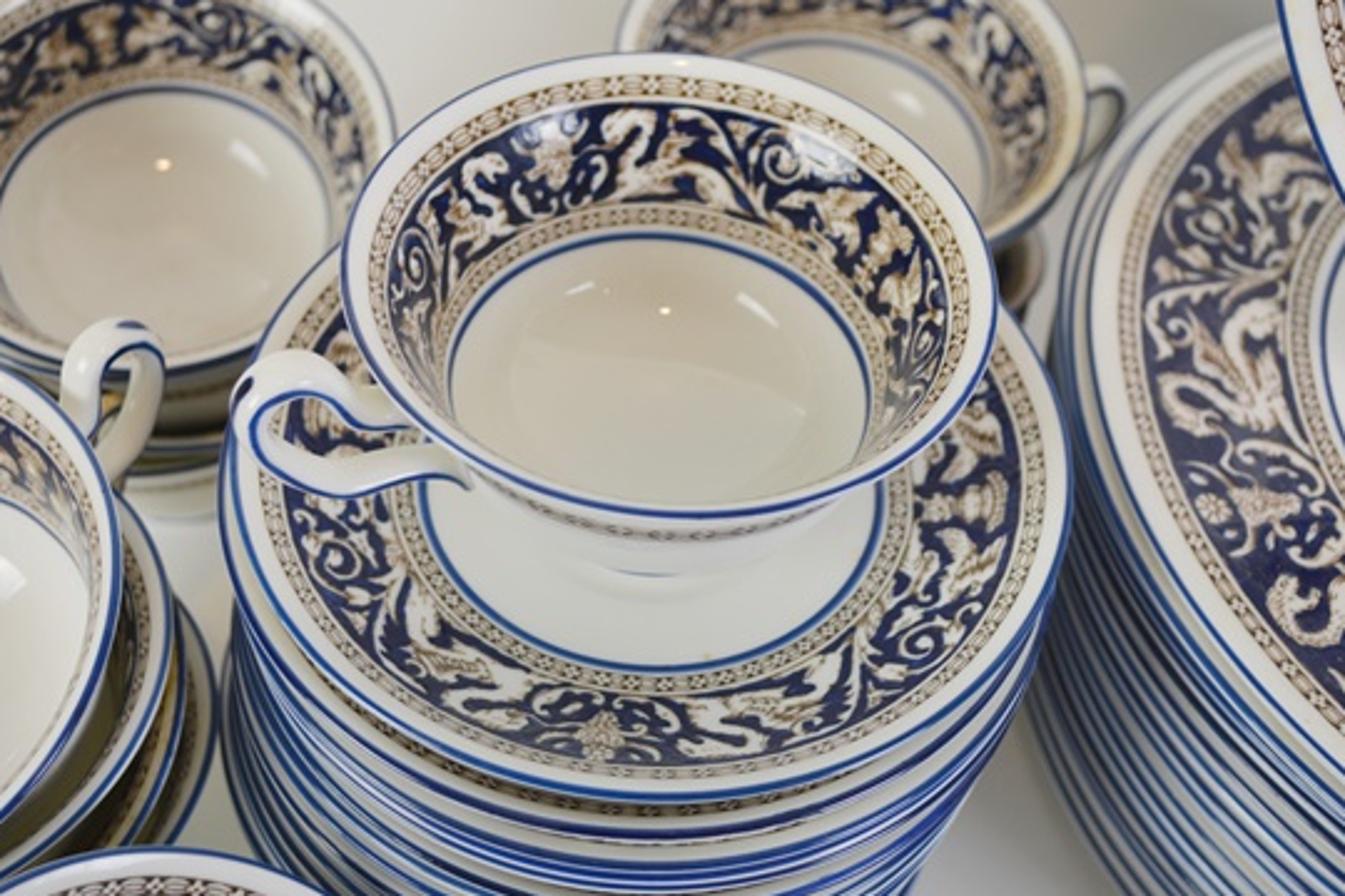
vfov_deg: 27.0
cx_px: 653
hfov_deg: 39.6
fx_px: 1868
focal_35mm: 50
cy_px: 431
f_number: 5
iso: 400
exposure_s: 1/100
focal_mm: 30
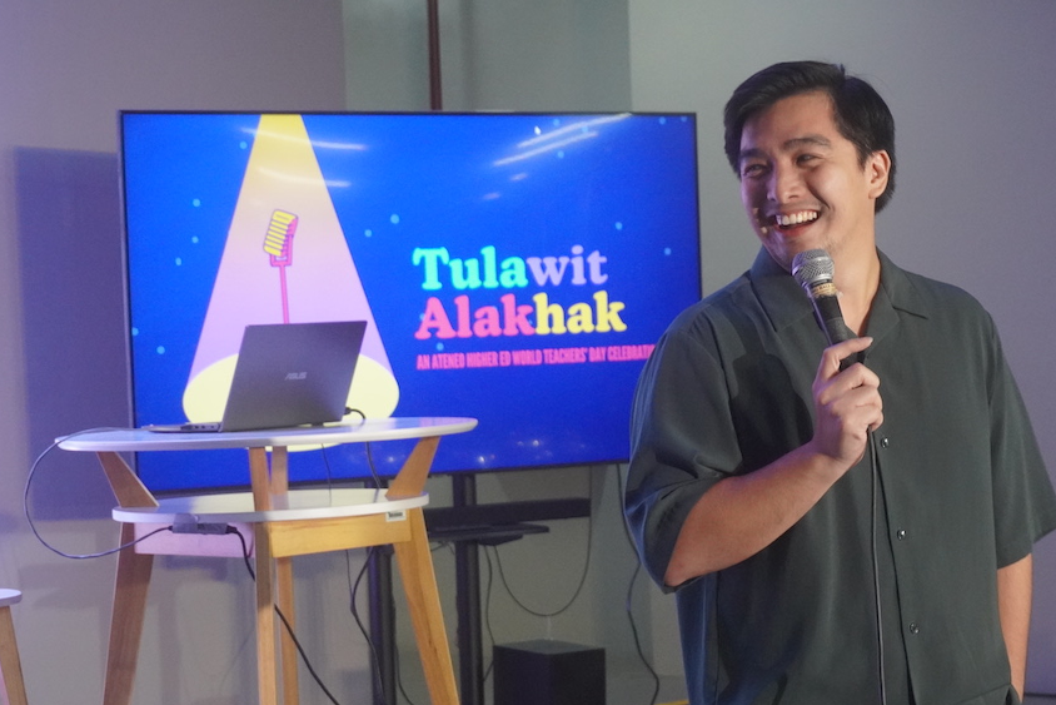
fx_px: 2816
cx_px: 619
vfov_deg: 14.3
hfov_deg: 21.2
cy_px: 411
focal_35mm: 96
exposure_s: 1/160
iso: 4000
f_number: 5.6
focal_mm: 50
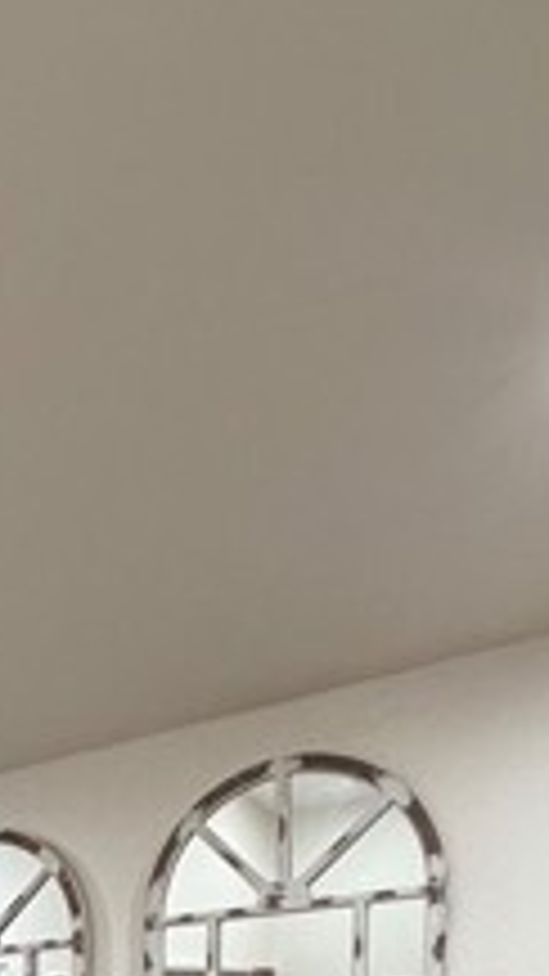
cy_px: 1196
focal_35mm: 45
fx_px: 1165
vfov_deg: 35.1
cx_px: -284
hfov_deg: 21.9
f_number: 2.2
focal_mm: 2.22
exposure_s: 1/60
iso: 320
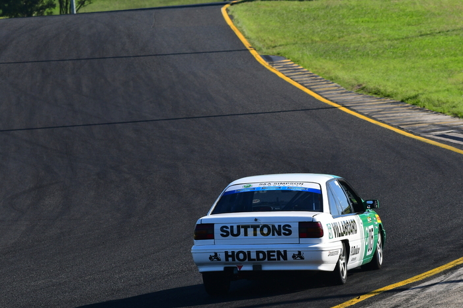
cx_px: 232
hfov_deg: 5.7
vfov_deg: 3.8
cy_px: 169
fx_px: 4628
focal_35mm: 360
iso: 500
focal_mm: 210
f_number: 11
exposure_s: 1/640
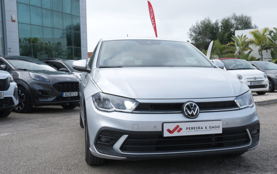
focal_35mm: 44
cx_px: 156
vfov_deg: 29.2
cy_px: 103
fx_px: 332
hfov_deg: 45.2
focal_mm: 24.2
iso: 160
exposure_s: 1/100
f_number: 9
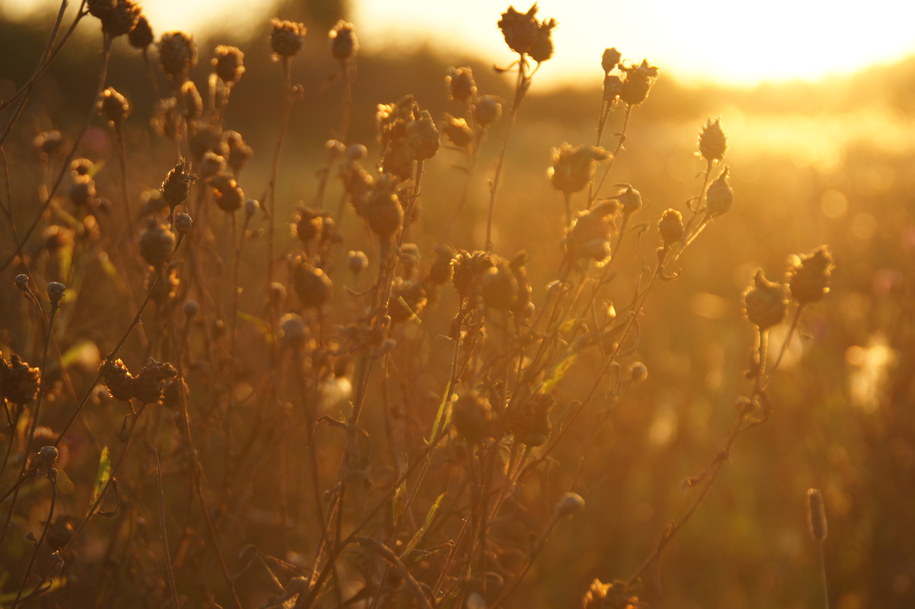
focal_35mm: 112
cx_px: 458
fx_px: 2858
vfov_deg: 12.2
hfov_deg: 18.2
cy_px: 304
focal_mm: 75
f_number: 5.6
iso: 100
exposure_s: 1/125
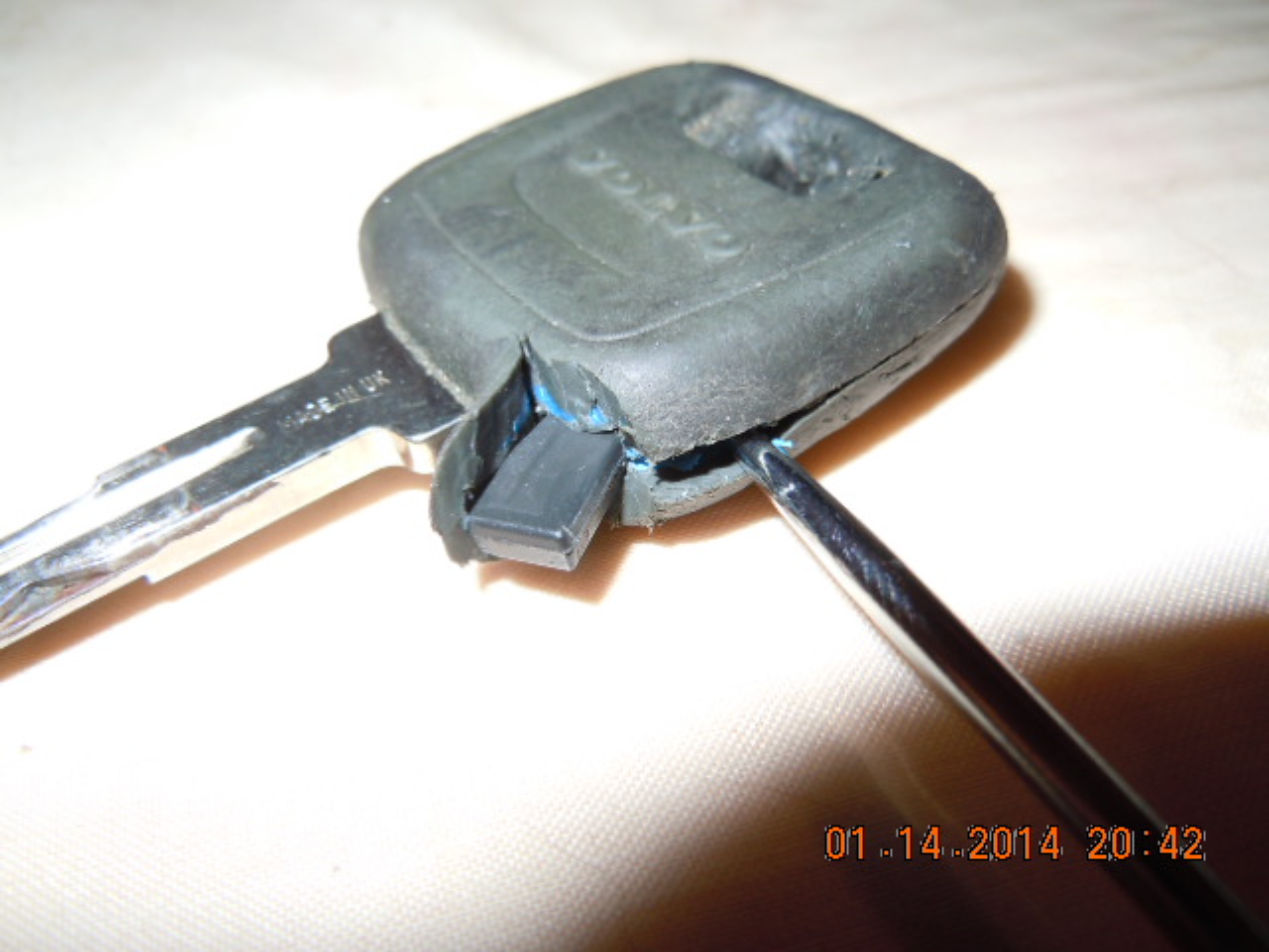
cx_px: 634
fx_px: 1100
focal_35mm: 30
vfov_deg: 46.8
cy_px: 476
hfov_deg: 60.0
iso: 100
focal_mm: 5.4
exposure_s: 1/30
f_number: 3.5
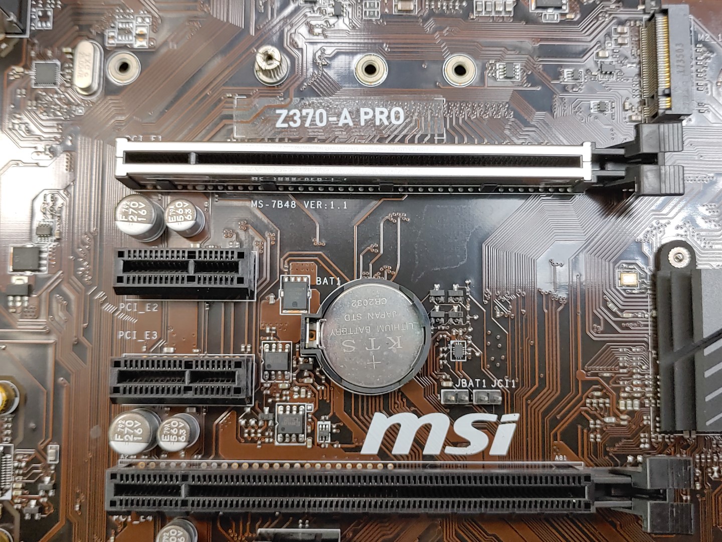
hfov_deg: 45.8
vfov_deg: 35.1
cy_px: 271
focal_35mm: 41
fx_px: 855
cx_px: 361
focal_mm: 4.36
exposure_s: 1/125
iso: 50
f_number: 1.8
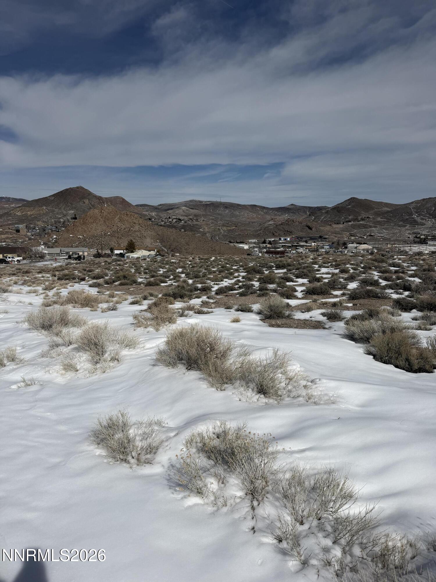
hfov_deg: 56.8
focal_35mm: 24
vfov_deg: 71.6
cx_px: 218
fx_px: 403
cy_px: 291
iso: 100
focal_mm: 6.76
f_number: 1.78
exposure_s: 1/32258
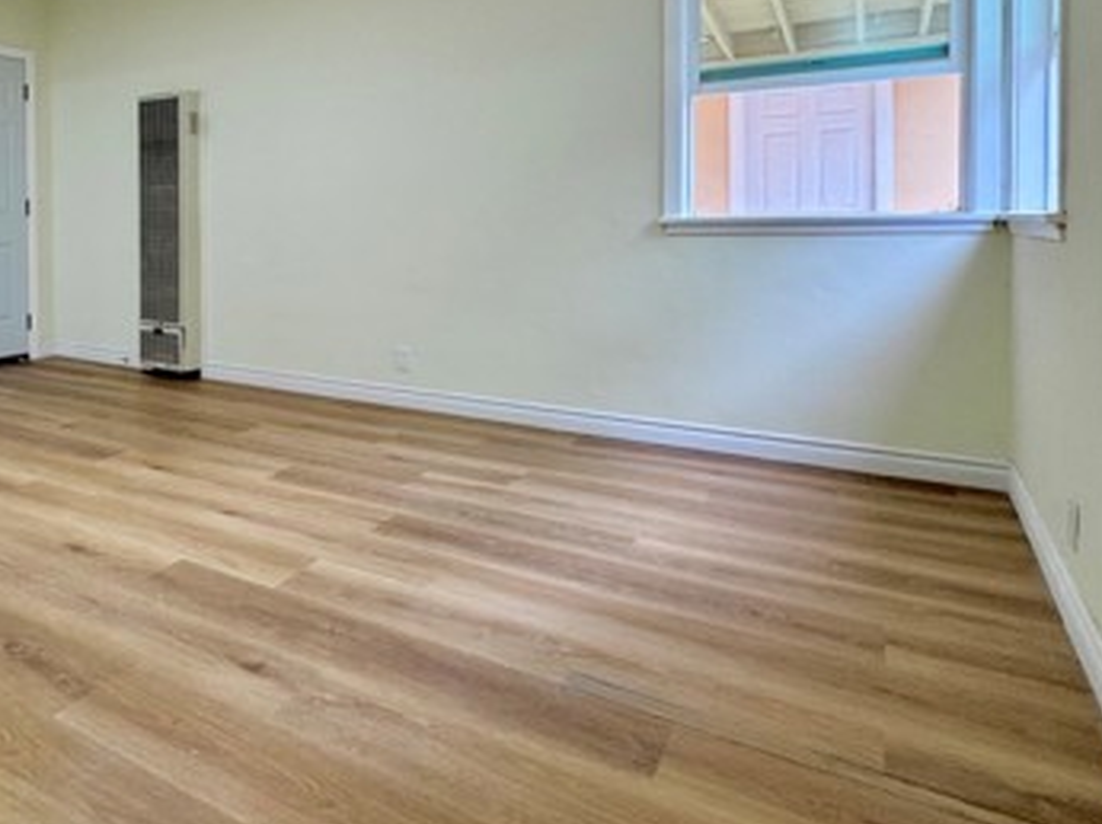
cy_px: 236
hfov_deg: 61.9
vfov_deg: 51.4
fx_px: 827
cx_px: 224
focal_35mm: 26
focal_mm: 2.22
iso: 160
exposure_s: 1/60
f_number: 2.2
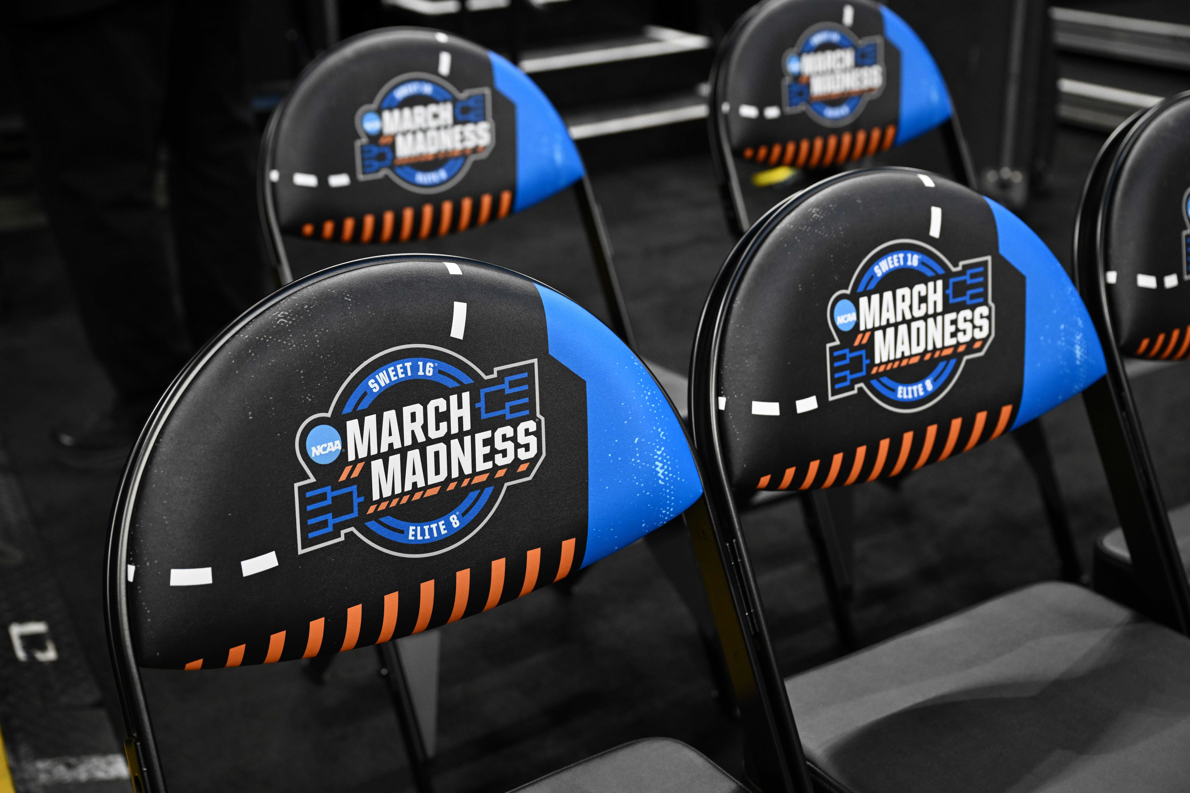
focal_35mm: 44
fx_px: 1454
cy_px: 396
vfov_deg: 30.5
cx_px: 595
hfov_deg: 44.5
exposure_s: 1/640
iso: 2500
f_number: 4
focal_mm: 44
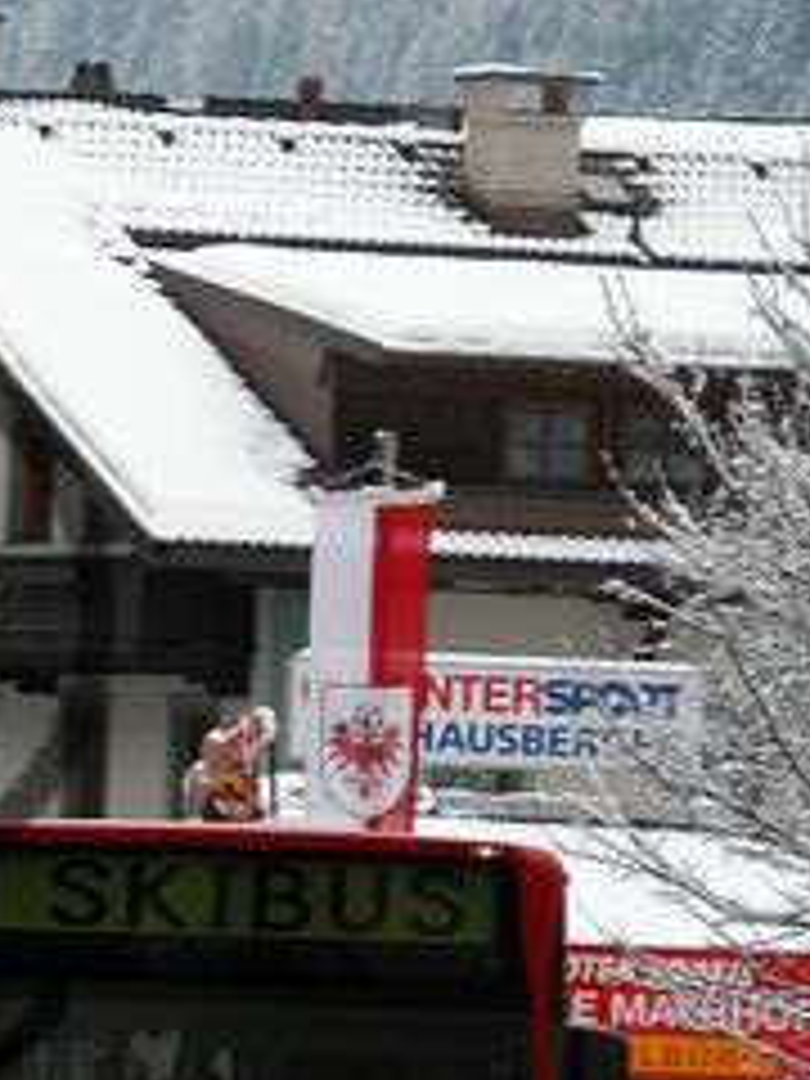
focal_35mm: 433
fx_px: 13509
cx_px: -189
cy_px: 616
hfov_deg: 3.4
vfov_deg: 4.6
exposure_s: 1/151
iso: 100
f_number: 4
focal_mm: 44.7
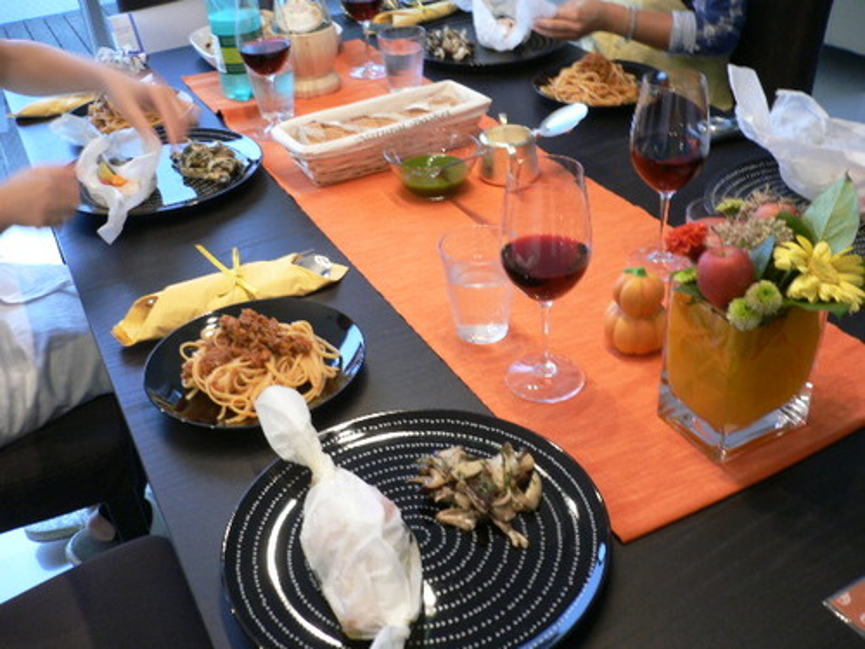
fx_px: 875
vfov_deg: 40.7
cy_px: 324
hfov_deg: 52.6
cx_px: 432
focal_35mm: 35
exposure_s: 1/8
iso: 100
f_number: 2.8
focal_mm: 5.8
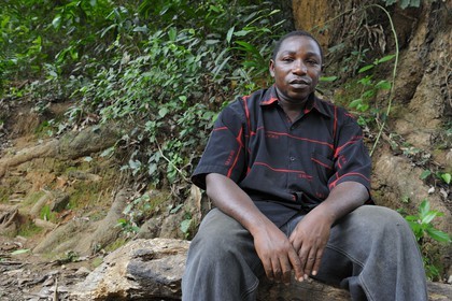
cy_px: 150
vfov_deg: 36.9
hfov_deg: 53.1
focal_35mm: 36
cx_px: 226
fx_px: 452
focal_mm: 36
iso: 800
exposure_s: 1/60
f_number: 5.6
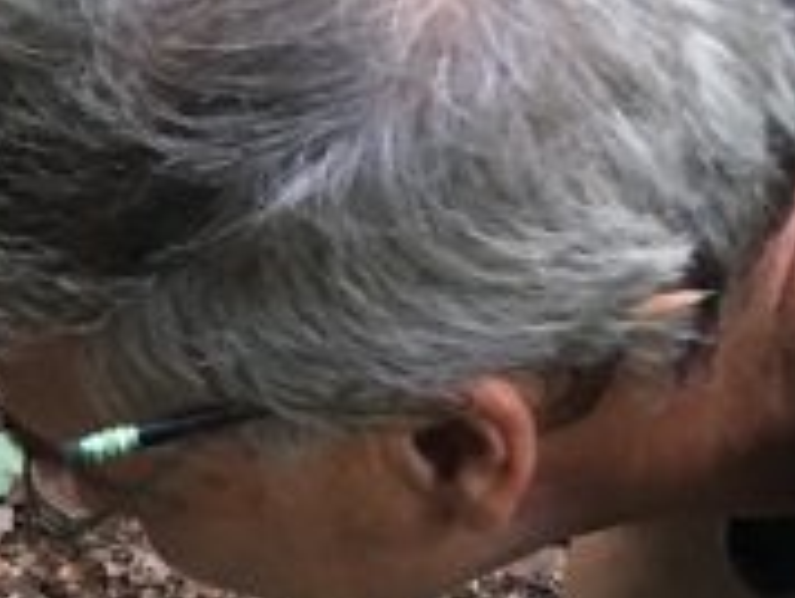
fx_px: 2875
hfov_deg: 14.2
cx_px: -563
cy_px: 919
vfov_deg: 11.4
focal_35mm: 125
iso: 125
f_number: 2.2
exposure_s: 1/30
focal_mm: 4.15
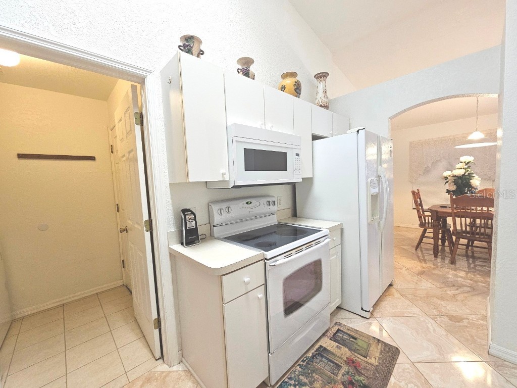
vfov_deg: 89.9
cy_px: 194
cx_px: 258
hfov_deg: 106.2
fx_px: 194
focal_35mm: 13
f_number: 2.2
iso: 320
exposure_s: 1/60.2
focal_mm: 2.2
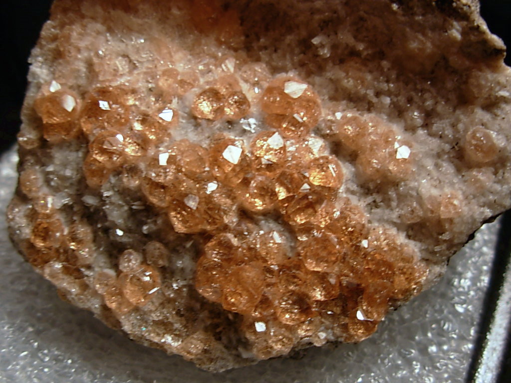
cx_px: 256
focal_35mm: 38
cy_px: 192
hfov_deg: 49.0
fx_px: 561
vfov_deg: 37.7
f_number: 2.9
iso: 50
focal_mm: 6.3
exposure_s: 1/4.1
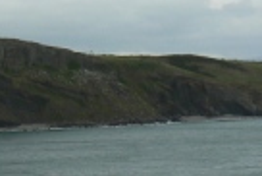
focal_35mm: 178
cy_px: 89
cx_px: -27
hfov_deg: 11.4
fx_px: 1297
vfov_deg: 7.7
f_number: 5.6
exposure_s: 1/400
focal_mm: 9.1
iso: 80
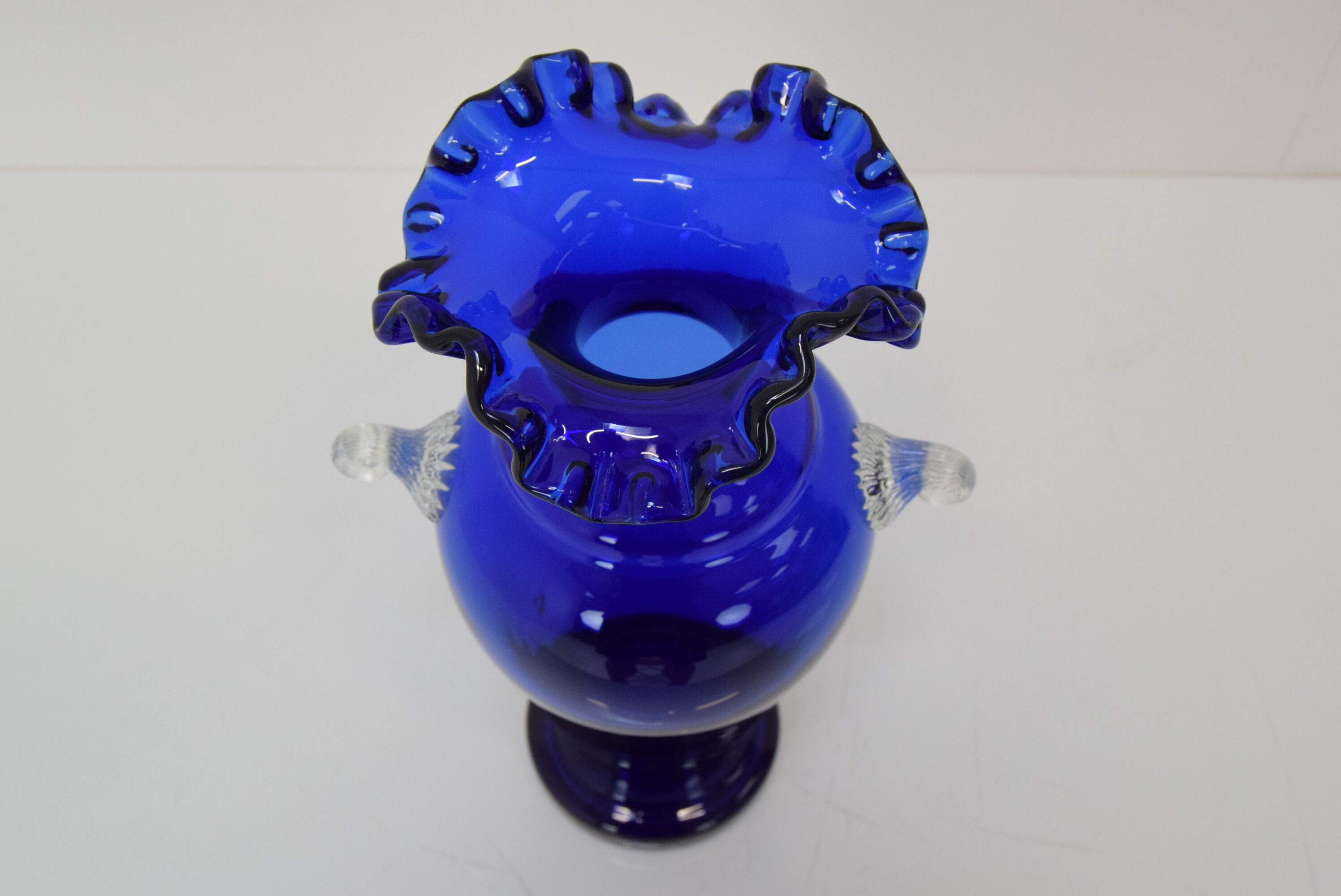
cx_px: 670
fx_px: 1677
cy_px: 448
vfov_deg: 29.9
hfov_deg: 43.6
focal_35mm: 45
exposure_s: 1/250
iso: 1600
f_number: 8
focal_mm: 30
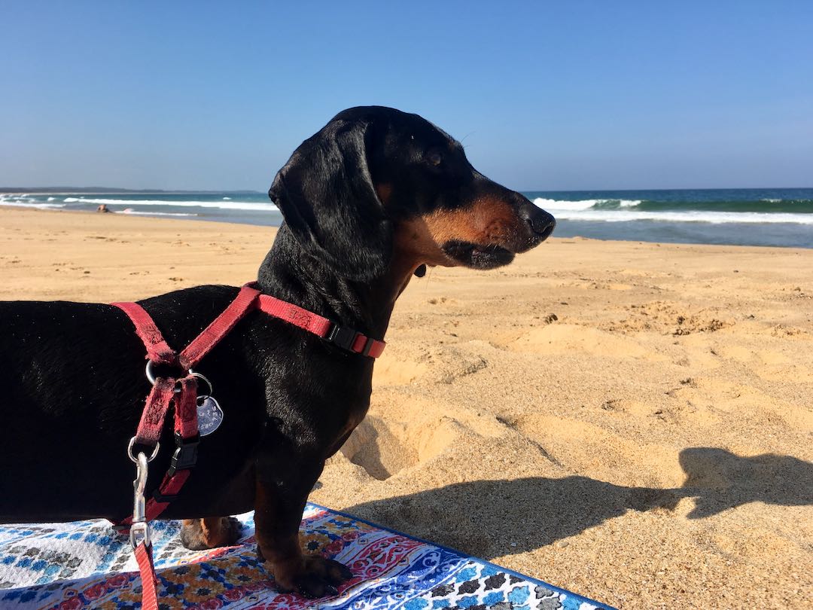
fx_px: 681
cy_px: 305
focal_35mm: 29
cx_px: 406
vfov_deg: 48.2
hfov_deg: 61.7
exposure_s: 1/1479
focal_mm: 4.15
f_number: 2.2
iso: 25
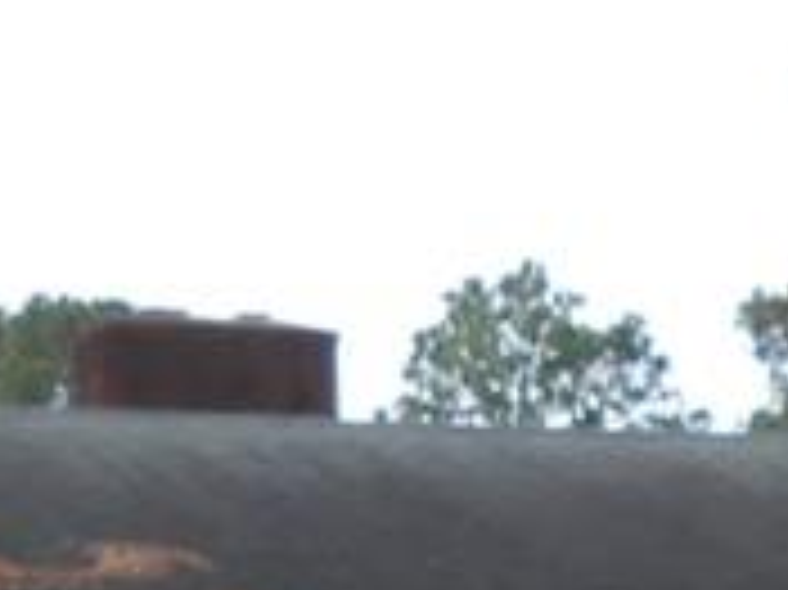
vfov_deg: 9.4
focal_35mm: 152
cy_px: 1004
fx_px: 3458
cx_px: 536
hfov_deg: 13.0
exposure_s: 1/160
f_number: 3.5
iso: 80
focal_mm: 4.6
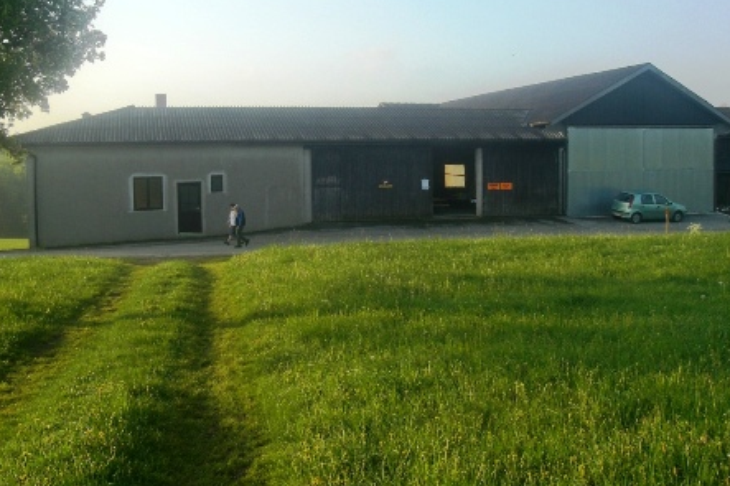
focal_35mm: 40
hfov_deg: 48.5
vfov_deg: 33.3
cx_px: 366
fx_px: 811
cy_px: 216
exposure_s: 1/200
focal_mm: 6.3
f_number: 4.4
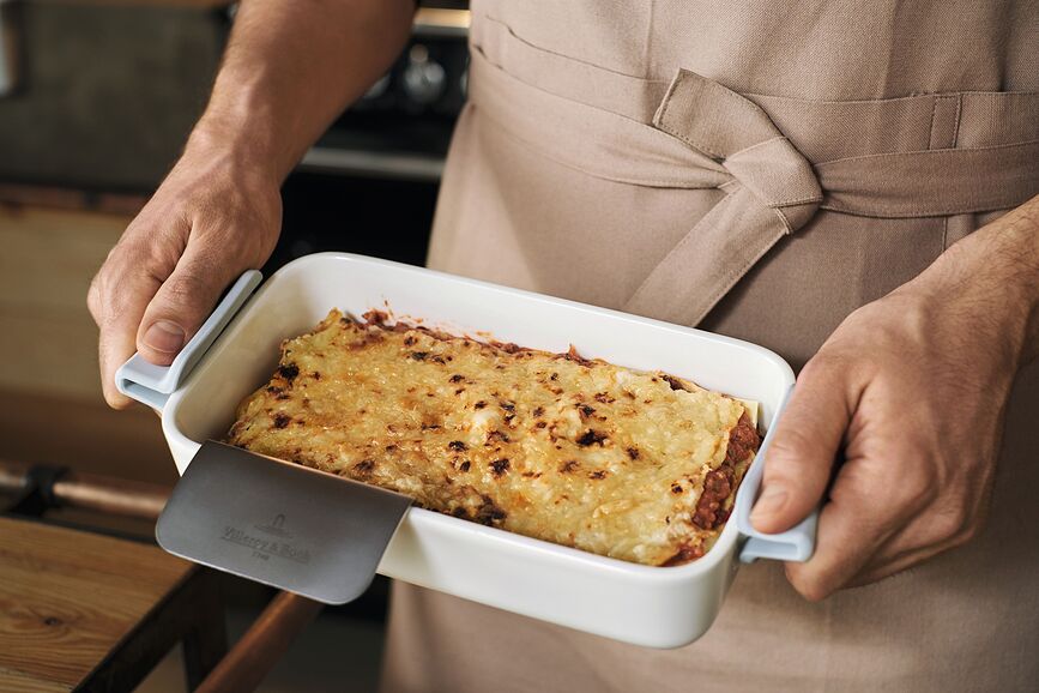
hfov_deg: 37.5
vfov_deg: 25.5
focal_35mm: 53
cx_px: 520
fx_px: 1530
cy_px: 346
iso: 800
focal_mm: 35
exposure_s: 1/100
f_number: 3.2
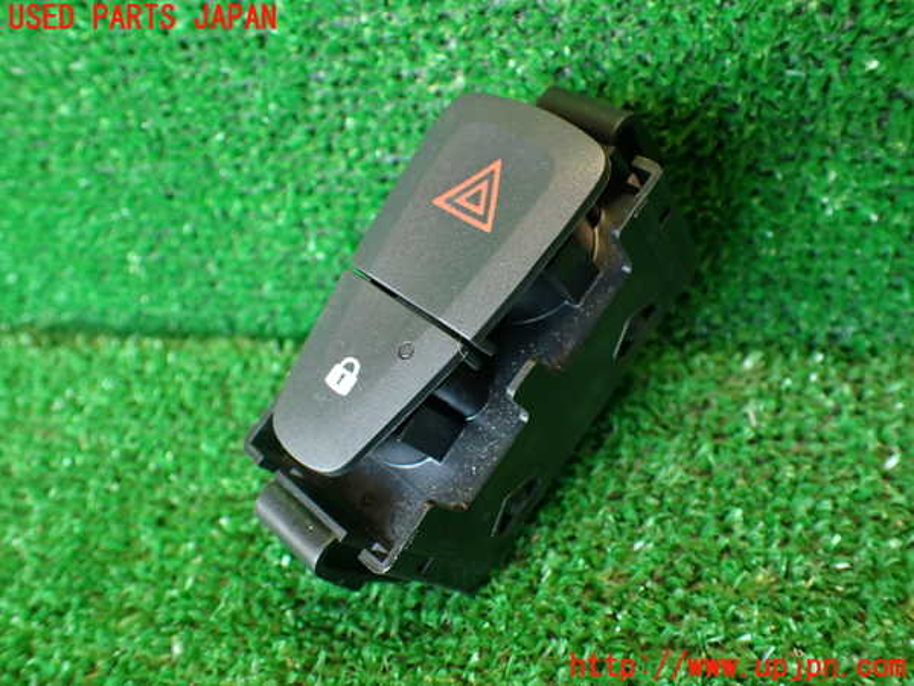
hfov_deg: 56.8
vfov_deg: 44.2
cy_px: 343
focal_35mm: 32
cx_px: 457
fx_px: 845
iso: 320
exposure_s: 1/30
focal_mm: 5.79
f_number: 2.4
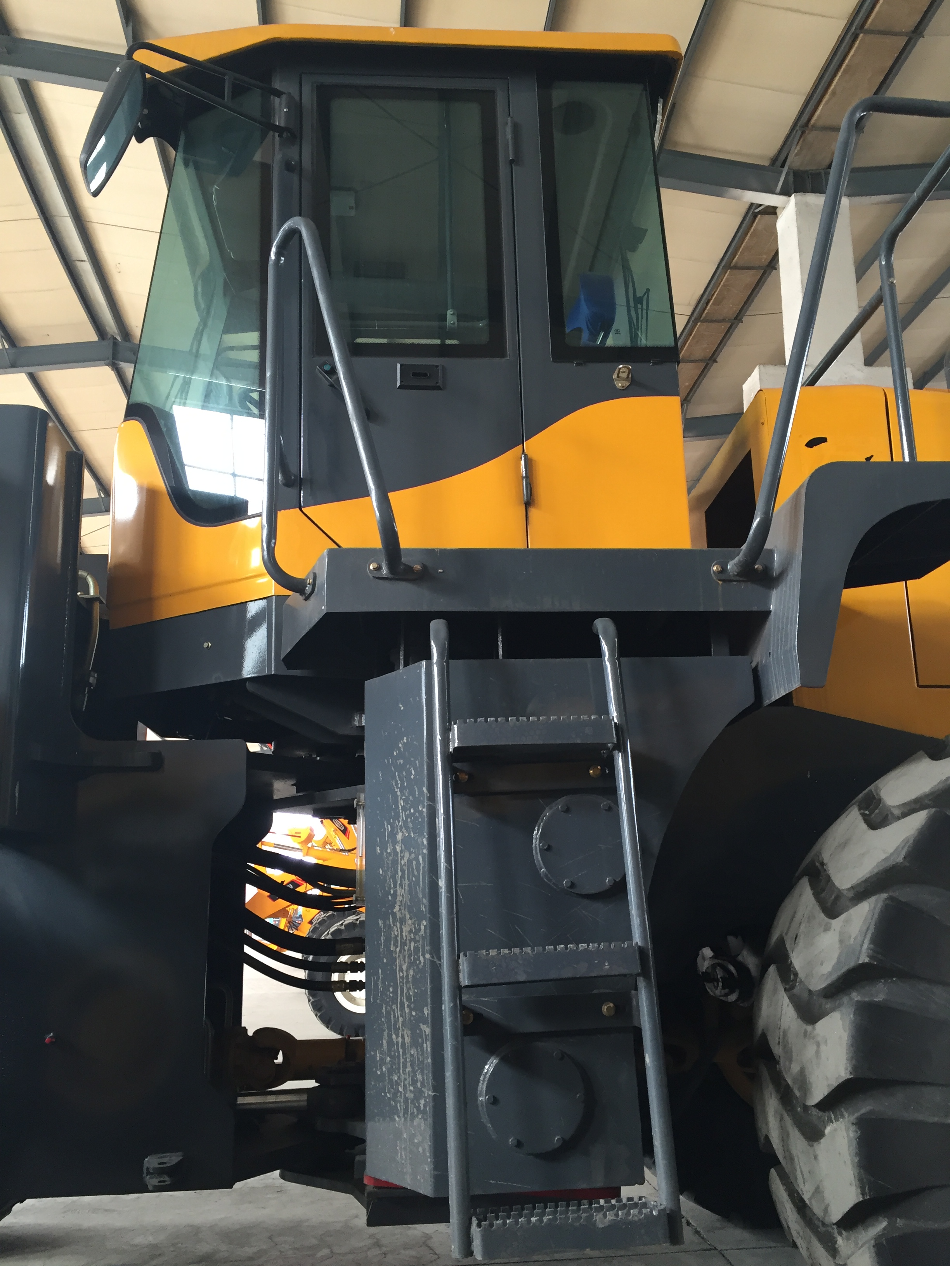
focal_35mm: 29
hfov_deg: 48.2
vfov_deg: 61.7
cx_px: 475
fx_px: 1061
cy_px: 633
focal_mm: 4.15
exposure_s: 1/33
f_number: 2.2
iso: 80
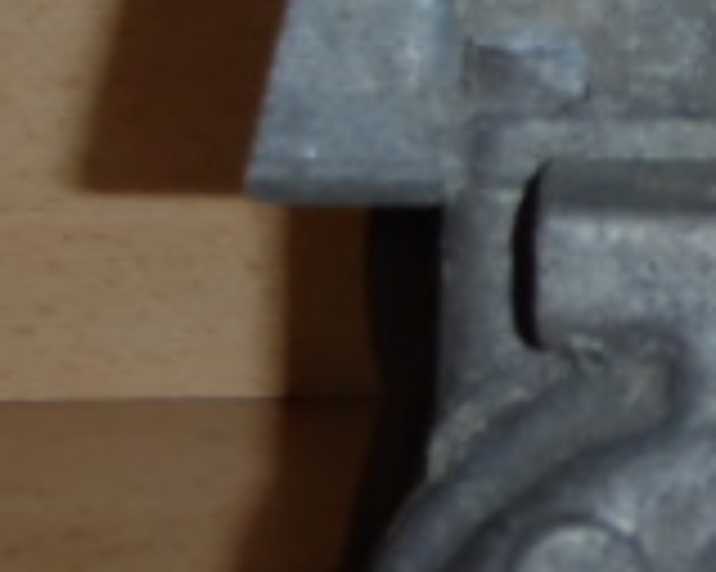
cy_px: 549
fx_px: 3155
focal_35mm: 149
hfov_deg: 12.7
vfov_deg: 10.3
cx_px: 820
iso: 100
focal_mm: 6.83
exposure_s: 1/40
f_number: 4.6
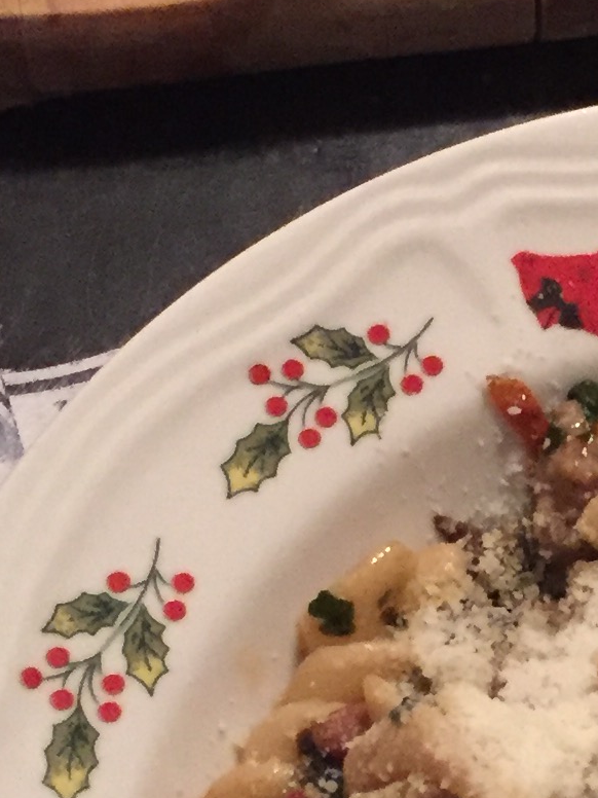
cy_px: 398
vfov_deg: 16.1
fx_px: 2810
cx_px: 631
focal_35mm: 122
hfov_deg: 12.0
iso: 320
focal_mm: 4.15
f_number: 2.2
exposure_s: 1/15
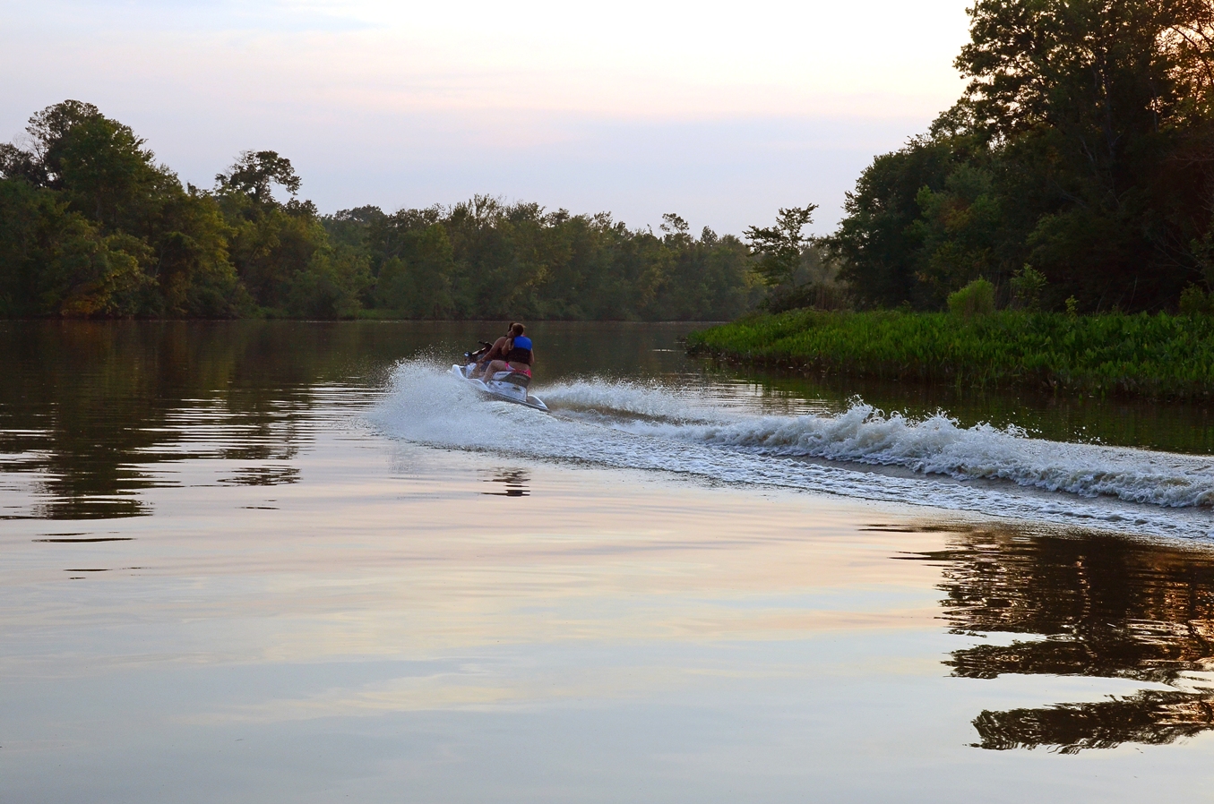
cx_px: 607
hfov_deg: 36.9
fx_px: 1818
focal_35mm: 54
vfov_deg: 25.0
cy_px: 402
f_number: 13
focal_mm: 36
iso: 800
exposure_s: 1/640
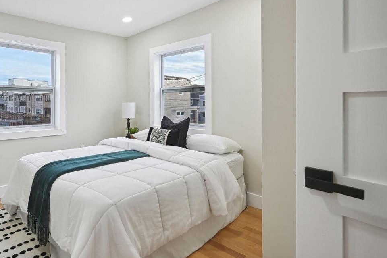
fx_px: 226
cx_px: 116
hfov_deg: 77.4
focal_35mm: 21
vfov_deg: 58.9
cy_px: 101
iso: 200
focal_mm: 14
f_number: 9
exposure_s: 1/40
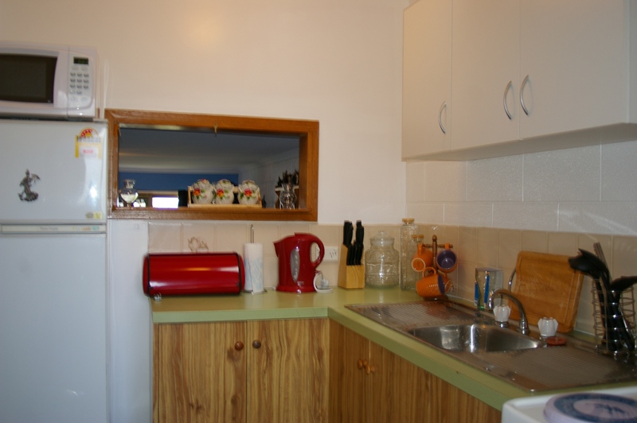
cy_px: 212
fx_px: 610
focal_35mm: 34
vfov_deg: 38.3
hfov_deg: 55.1
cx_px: 318
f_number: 4
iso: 200
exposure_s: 1/45
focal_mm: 23
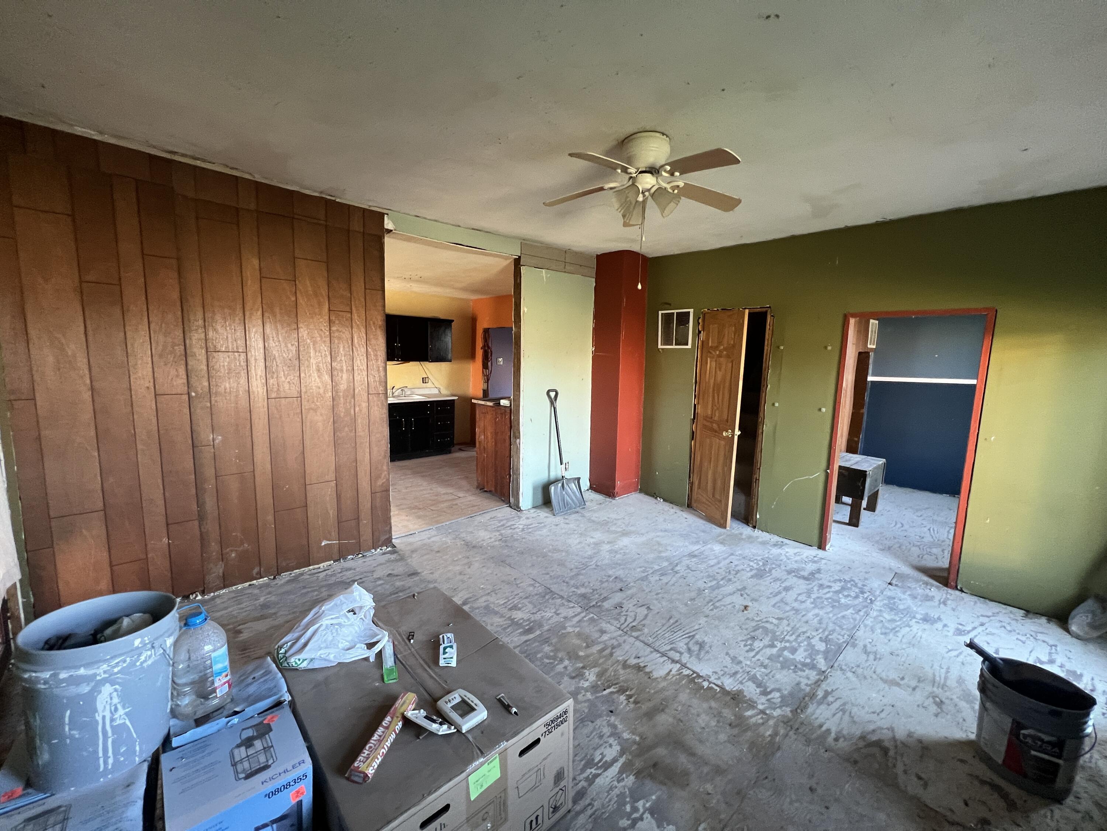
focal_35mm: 13
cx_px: 554
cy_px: 416
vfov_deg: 89.9
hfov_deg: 106.2
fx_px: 416
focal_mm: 1.57
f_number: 1.8
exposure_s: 1/60
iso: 320
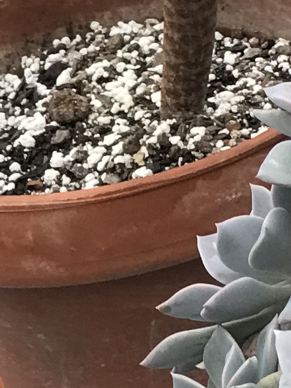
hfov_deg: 5.1
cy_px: -94
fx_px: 3193
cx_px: 721
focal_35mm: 285
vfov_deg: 6.9
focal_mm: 6.6
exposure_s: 1/60
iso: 32
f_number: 2.8
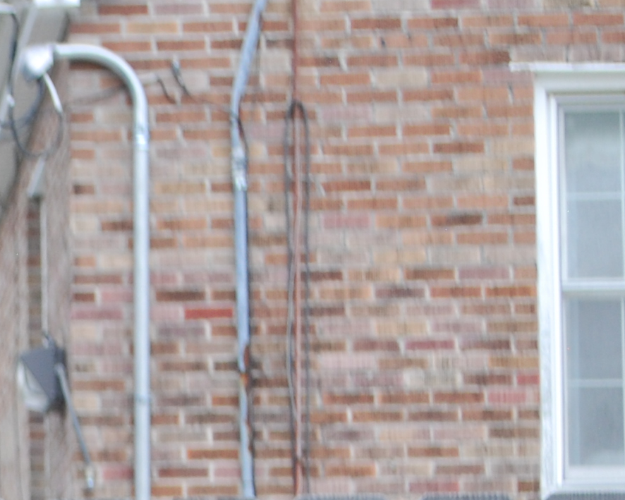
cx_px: -590
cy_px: 883
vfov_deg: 6.5
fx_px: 4329
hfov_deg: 7.9
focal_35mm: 234
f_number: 5.3
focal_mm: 38
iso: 400
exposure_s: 1/200
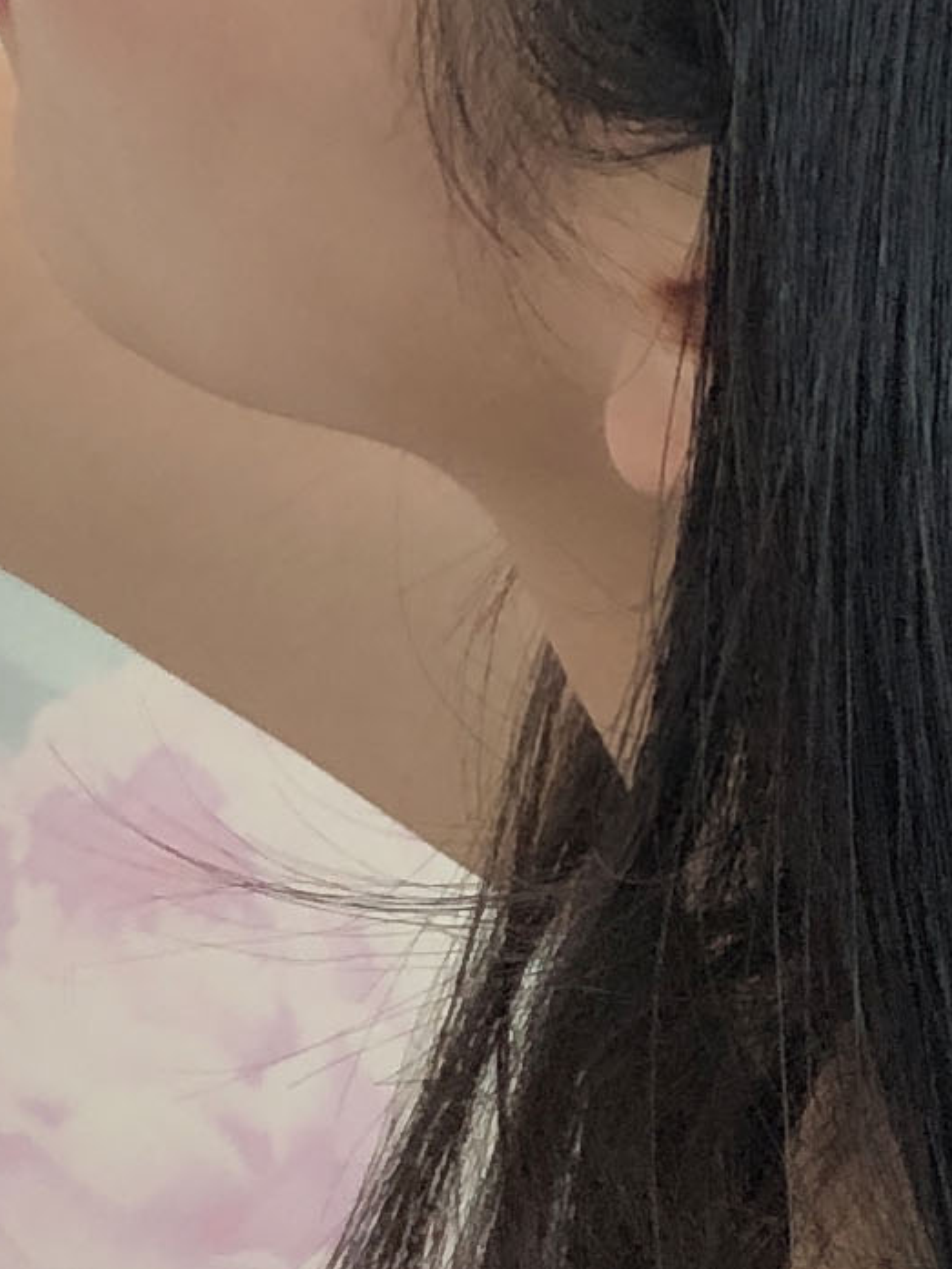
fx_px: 5939
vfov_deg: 12.2
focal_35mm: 162
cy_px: 787
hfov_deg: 9.1
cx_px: 1010
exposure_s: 1/40
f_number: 1.8
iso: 20
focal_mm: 3.99
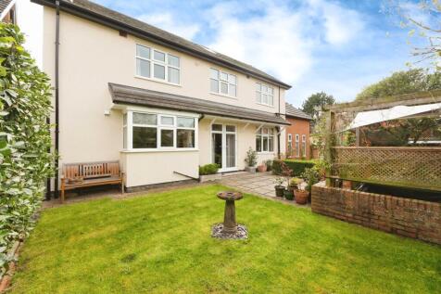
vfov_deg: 77.3
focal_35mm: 15
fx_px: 184
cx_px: 220
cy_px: 147
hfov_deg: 100.4
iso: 500
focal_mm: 10
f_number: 4
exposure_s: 1/2000
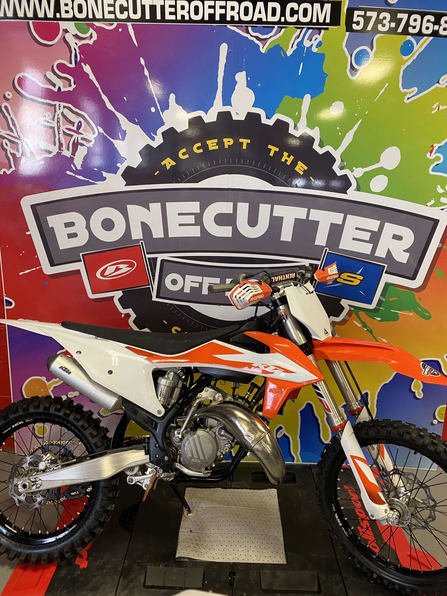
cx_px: 224
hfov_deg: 53.1
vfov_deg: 67.3
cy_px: 298
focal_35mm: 26
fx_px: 448
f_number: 1.8
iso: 125
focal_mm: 4.25
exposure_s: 1/60
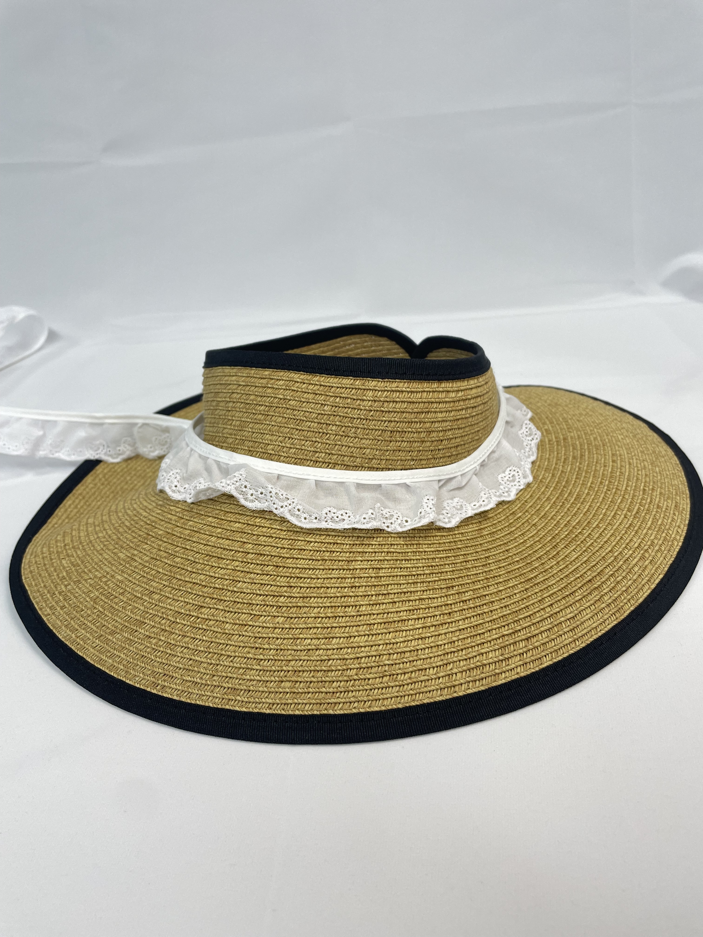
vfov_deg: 67.3
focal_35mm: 26
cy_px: 468
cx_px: 352
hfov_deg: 53.1
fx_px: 704
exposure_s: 1/95
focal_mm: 4.2
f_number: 1.6
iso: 80
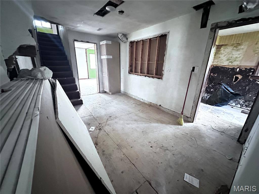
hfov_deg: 102.1
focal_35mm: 14
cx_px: 130
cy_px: 97
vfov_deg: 85.7
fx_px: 105
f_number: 2.2
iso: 1600
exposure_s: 1/30
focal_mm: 2.22
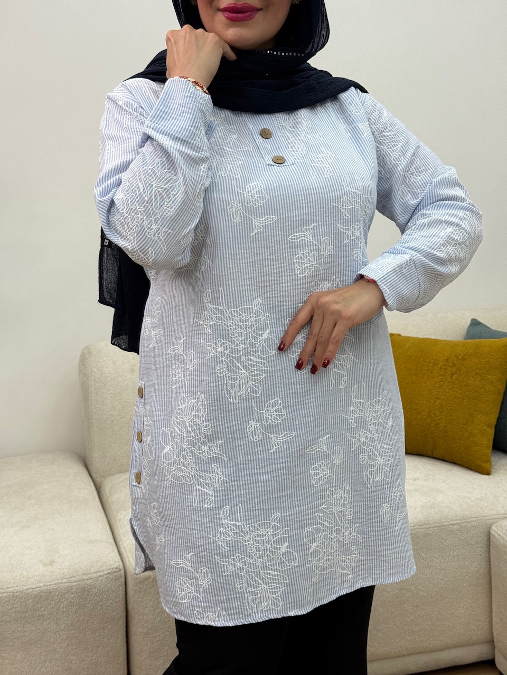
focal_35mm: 48
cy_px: 338
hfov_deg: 30.3
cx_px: 254
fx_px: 937
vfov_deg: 39.7
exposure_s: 1/786
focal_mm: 6.76
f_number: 1.78
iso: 64
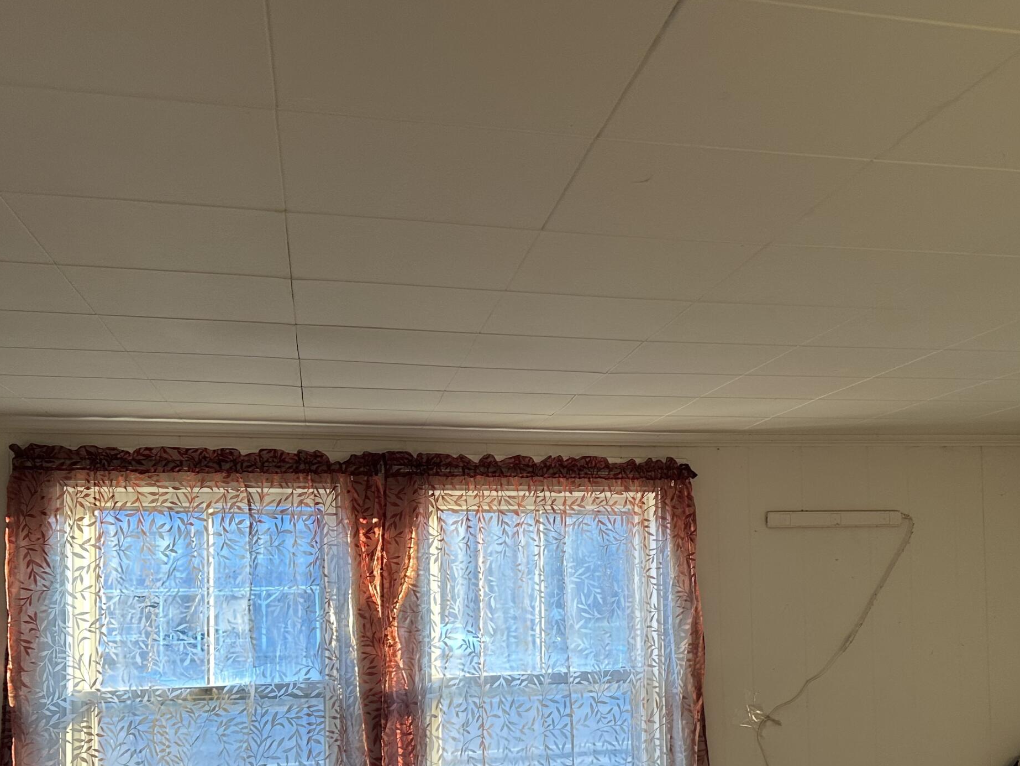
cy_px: 574
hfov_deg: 47.2
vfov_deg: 36.0
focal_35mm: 39
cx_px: 670
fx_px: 1149
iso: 160
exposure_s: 1/60
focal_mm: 6.86
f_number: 1.78
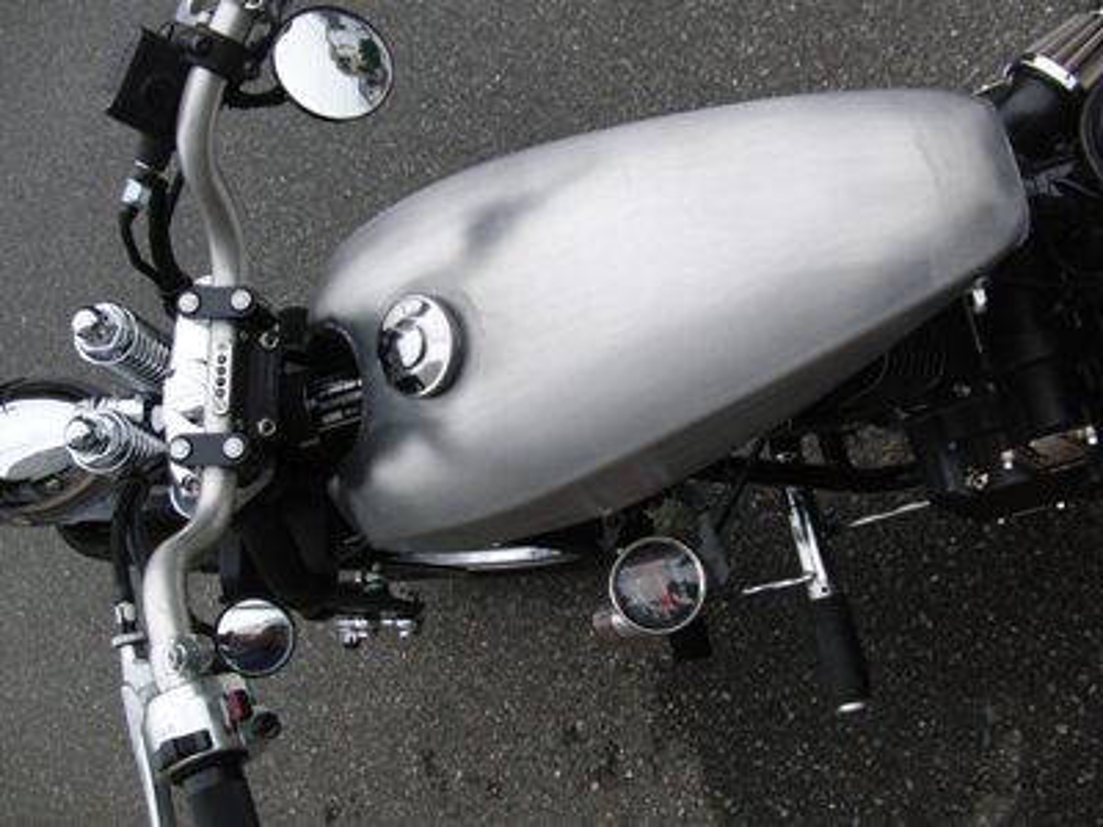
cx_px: 552
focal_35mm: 37
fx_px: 1179
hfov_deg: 50.1
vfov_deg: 38.7
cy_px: 414
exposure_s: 1/80
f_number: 3.6
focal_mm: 6.42
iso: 200
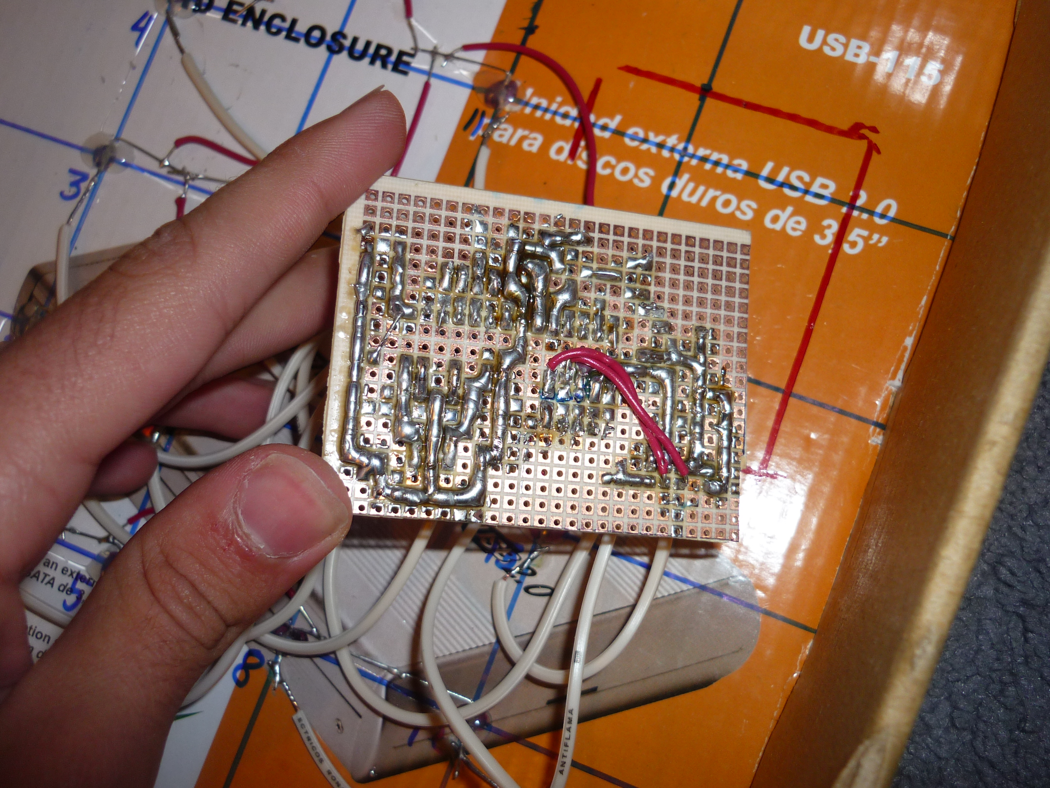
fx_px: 1001
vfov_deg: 42.9
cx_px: 525
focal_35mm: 33
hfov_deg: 55.4
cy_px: 394
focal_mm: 5.5
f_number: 2.8
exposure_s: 1/30
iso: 100
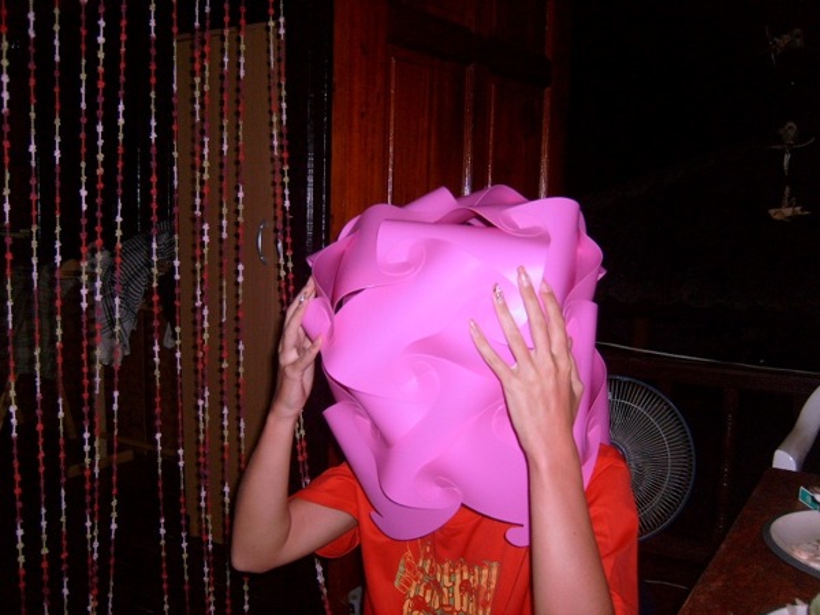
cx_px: 410
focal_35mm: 35
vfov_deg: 40.7
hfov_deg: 52.6
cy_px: 308
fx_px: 829
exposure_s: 1/45
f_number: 2.8
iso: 100
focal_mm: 5.8
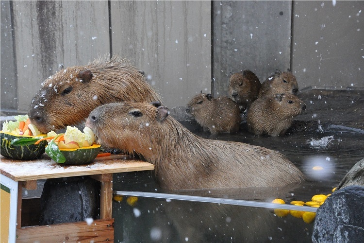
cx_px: 182
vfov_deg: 11.7
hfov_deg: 17.5
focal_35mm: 117
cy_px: 122
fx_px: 1183
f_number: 13
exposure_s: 1/400
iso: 3200
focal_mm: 78
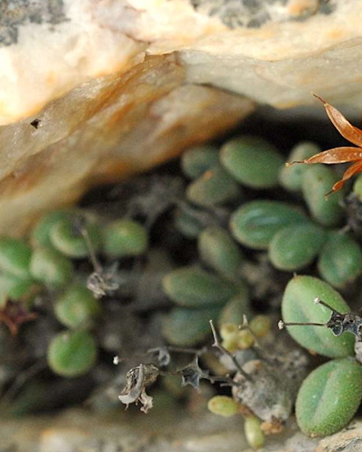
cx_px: 339
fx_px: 1741
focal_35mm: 130
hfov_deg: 11.8
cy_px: 225
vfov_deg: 14.8
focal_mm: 60
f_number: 9
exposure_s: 1/160
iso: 1000
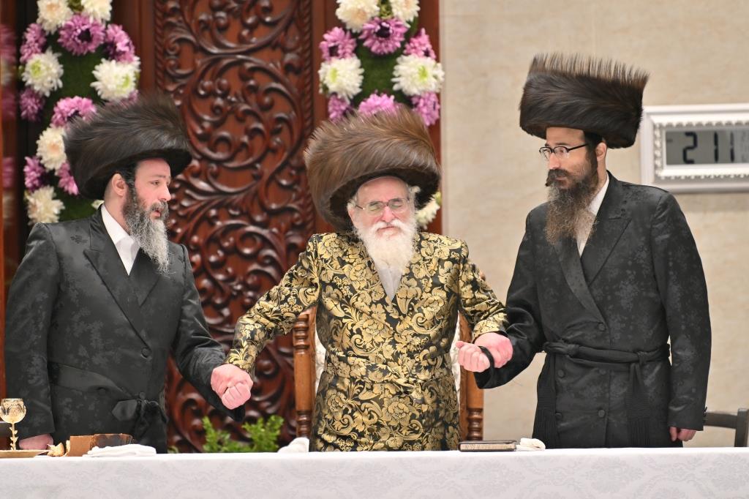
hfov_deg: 6.9
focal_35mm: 300
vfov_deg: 4.6
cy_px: 250
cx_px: 374
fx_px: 6239
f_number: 2.8
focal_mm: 200
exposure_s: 1/250
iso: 200
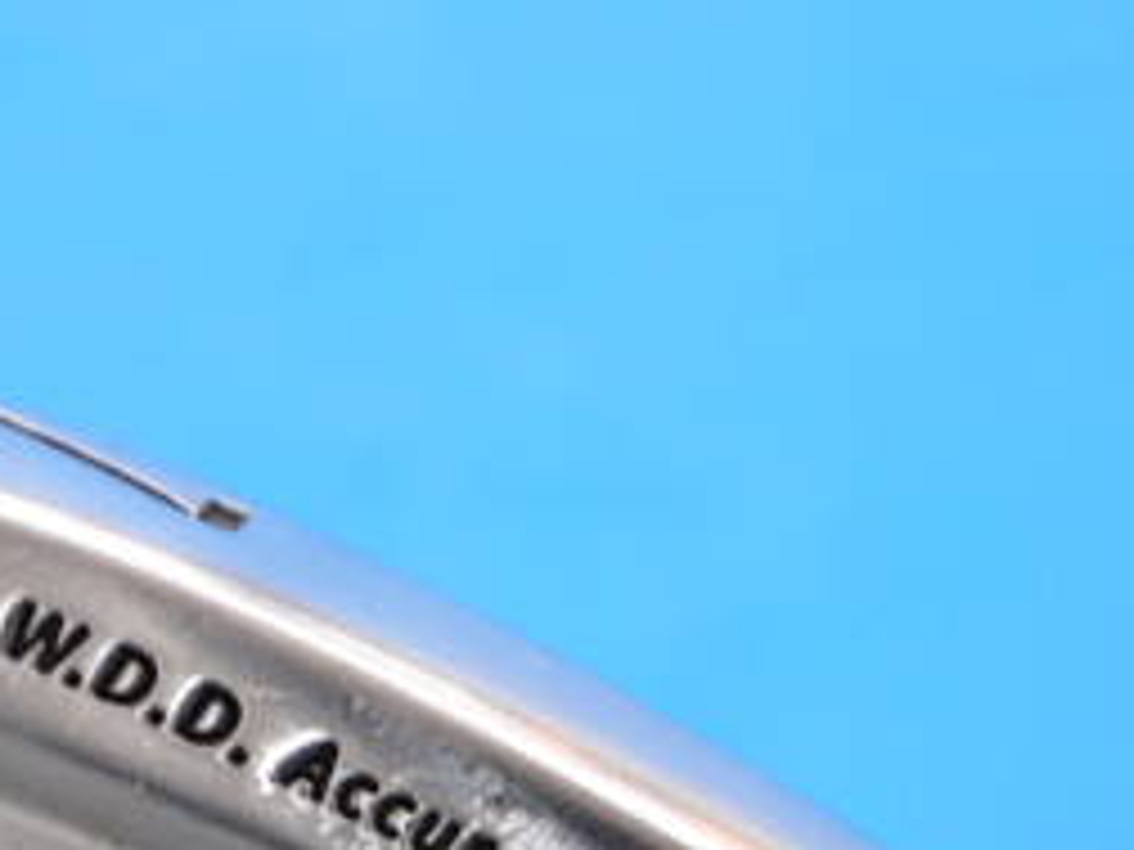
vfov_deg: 6.9
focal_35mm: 213
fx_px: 6978
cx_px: 310
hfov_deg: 9.3
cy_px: 1034
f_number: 5.6
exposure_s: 1/80
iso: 800
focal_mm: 42
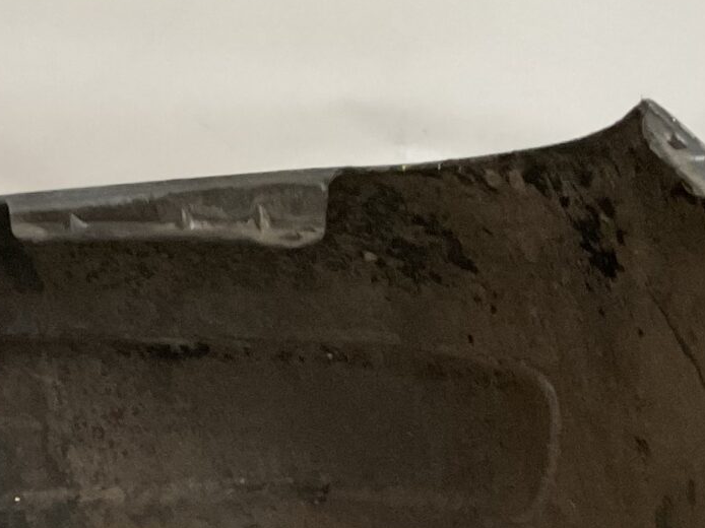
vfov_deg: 13.3
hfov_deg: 17.7
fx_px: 2178
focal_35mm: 107
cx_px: -77
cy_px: 701
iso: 200
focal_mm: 3
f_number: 1.8
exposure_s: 1/50
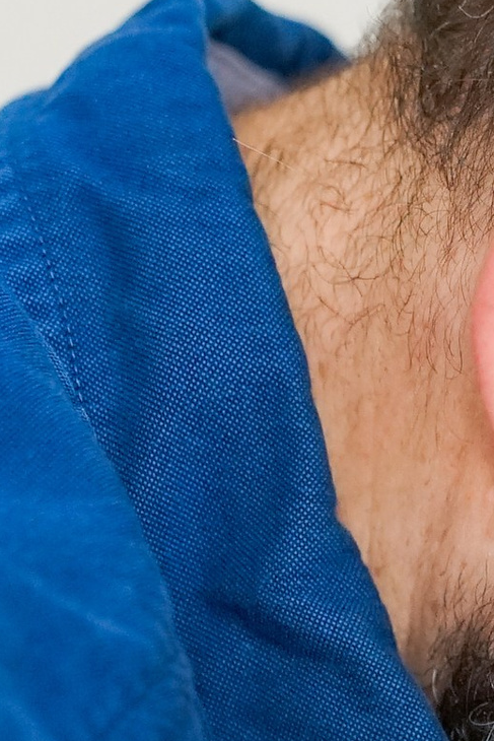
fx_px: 3785
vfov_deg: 10.8
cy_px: 1100
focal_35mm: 184
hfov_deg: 7.1
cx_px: 1093
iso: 1250
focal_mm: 35
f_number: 2.2
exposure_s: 1/200
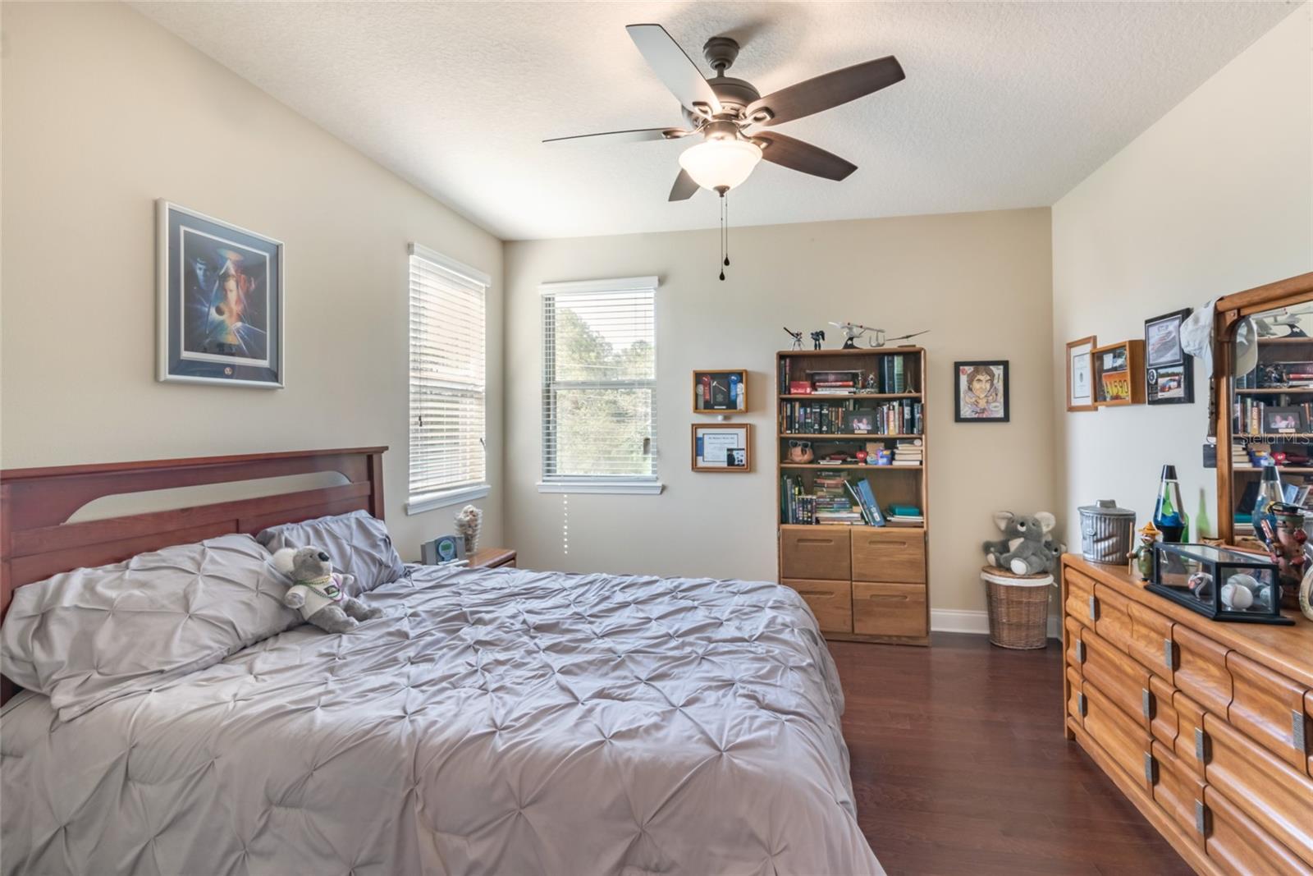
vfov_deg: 73.8
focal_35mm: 16
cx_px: 656
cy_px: 438
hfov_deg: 96.7
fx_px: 584
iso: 400
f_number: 11
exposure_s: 1/8
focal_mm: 16
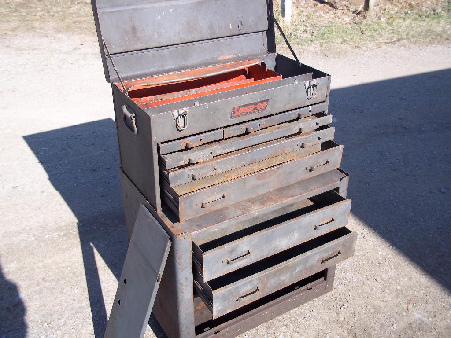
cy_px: 169
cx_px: 226
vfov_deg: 39.7
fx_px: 469
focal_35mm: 36
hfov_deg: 51.4
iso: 80
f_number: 8
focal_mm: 6.5
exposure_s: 1/80
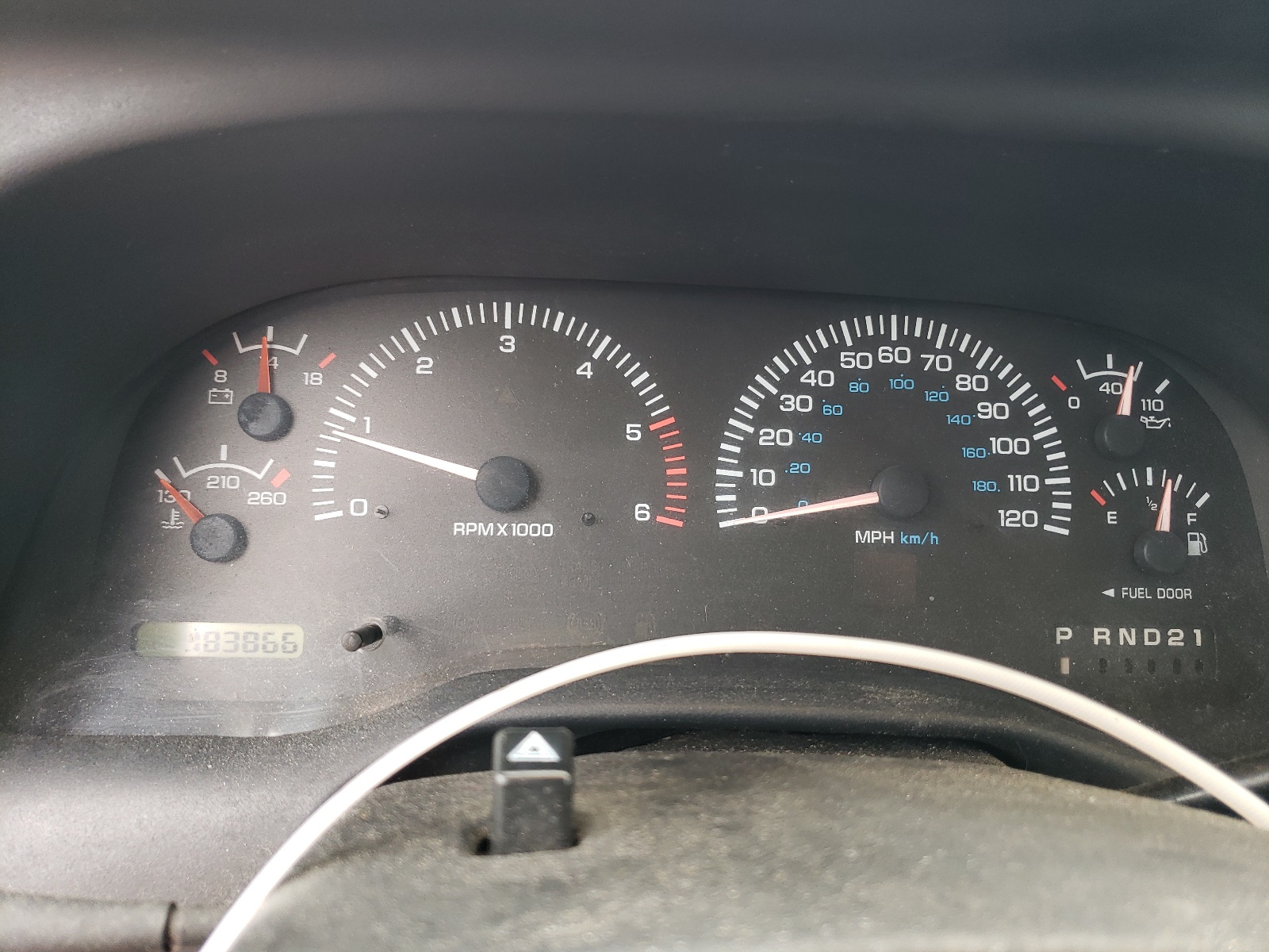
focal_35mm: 26
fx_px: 953
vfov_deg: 53.1
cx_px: 634
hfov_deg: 67.3
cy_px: 476
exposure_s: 1/60.2
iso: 77
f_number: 1.5
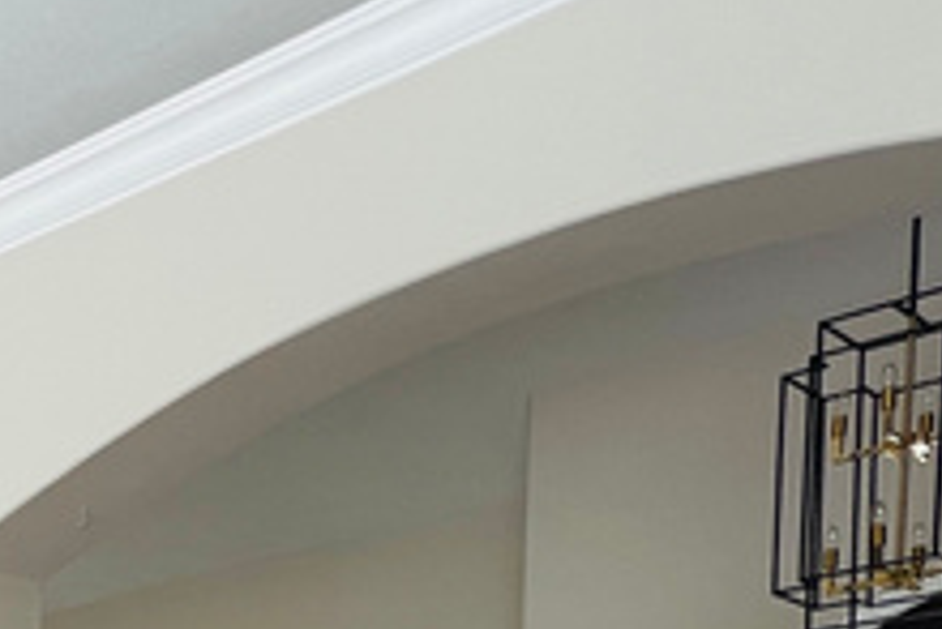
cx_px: -591
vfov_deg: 17.3
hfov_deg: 23.2
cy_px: 1155
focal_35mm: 63
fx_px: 1650
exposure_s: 1/99
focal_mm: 1.57
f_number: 1.8
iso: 64
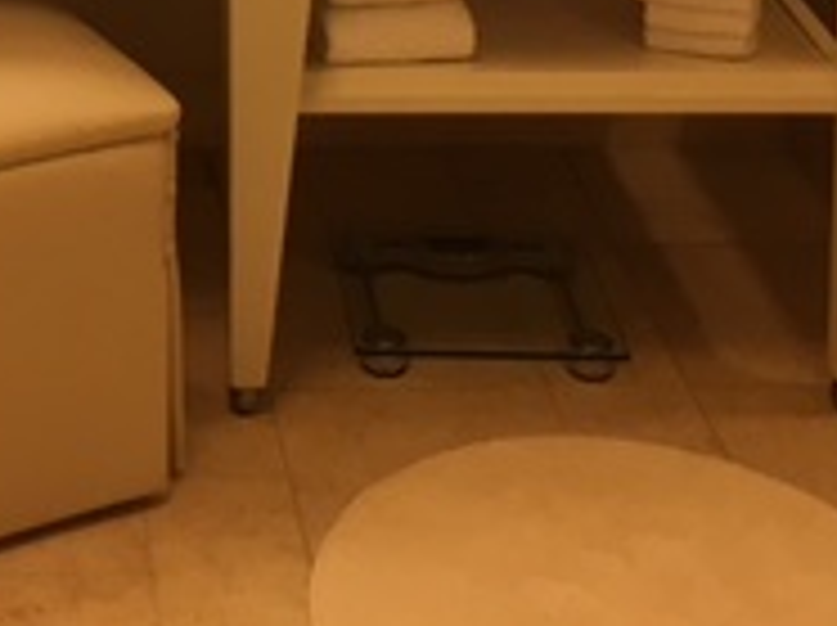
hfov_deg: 19.3
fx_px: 2415
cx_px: 76
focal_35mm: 100
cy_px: -432
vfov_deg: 13.5
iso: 50
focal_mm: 4.15
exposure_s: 1/30
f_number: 2.2
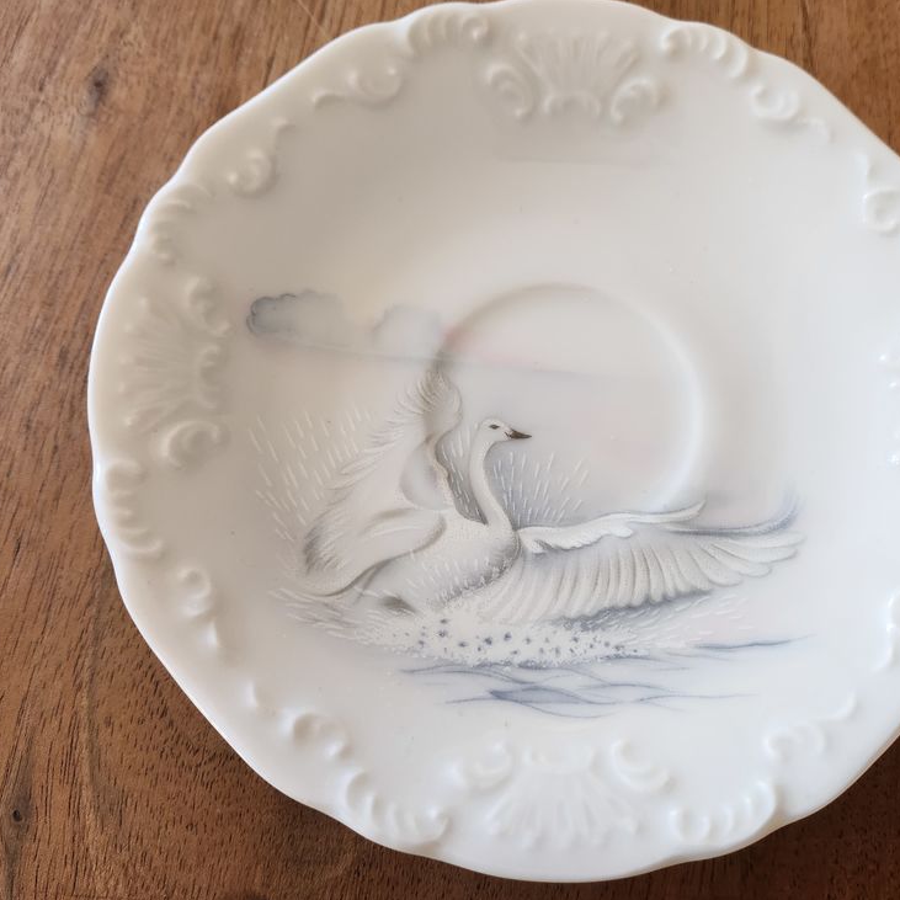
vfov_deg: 55.6
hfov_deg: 55.1
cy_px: 459
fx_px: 853
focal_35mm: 29
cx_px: 556
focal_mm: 5
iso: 200
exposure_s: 1/180
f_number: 1.8
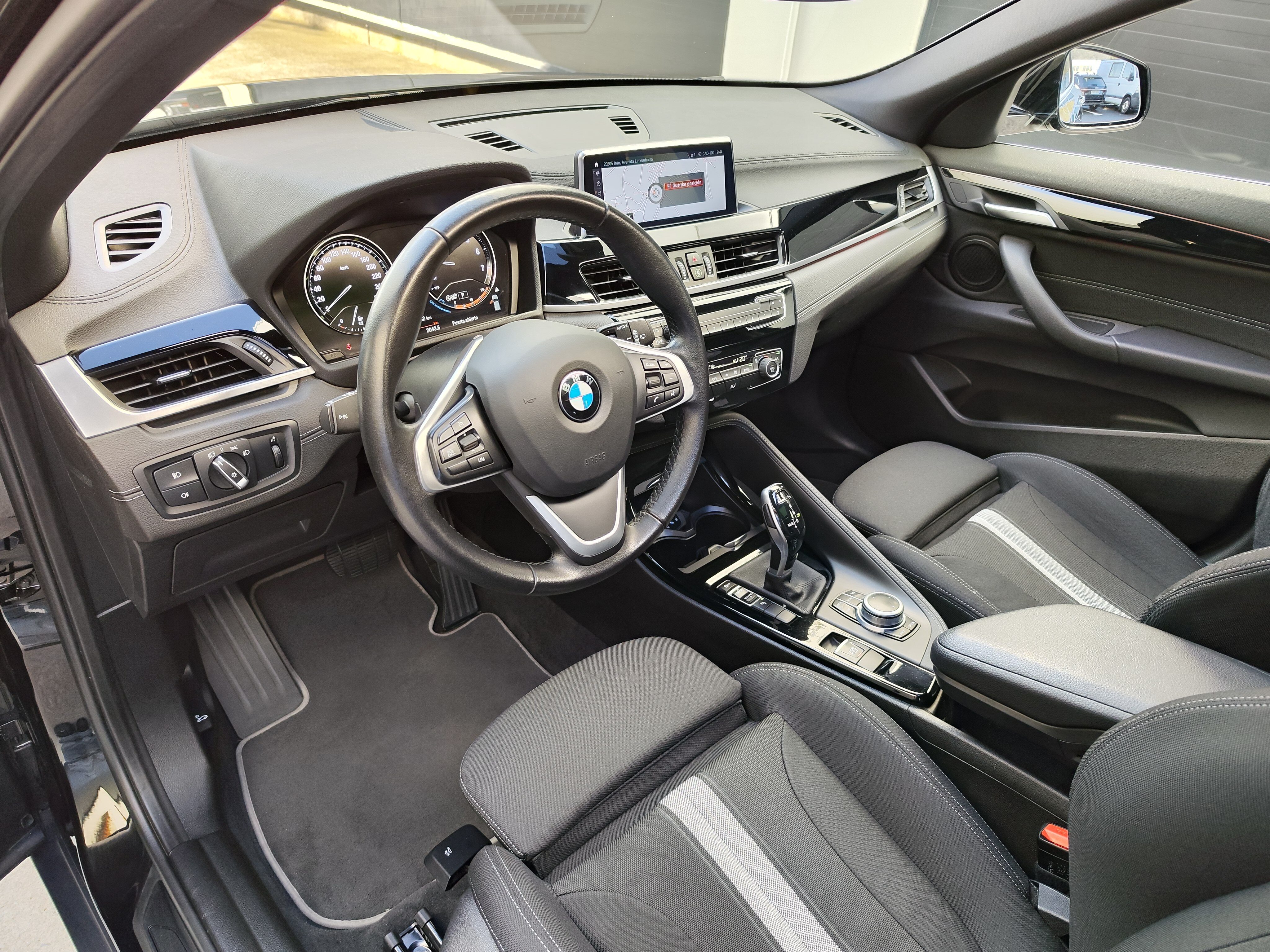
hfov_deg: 73.9
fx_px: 844
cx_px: 635
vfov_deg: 58.9
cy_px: 476
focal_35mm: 23
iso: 157
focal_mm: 7.01
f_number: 1.69
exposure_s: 1/100
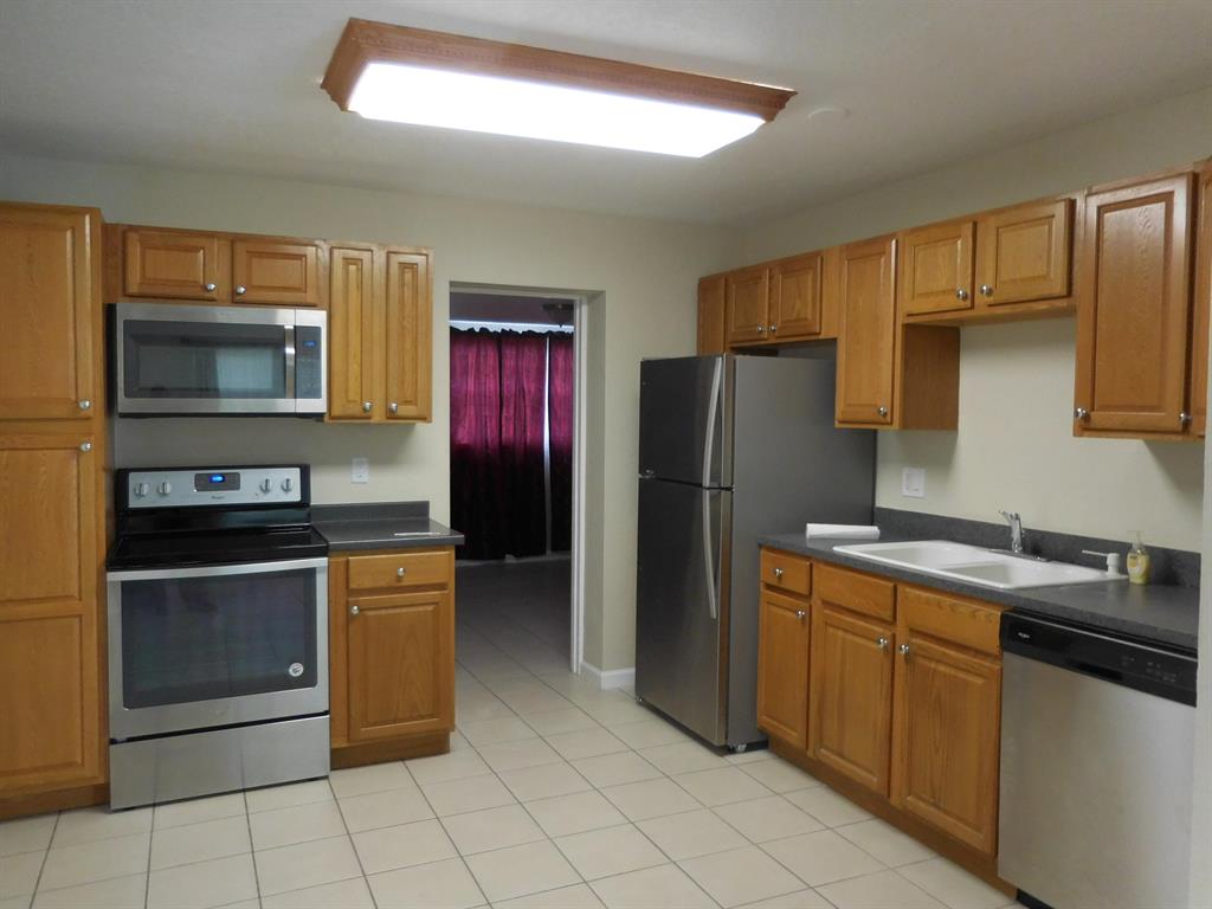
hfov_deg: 69.4
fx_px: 875
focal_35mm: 25
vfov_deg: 54.9
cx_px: 606
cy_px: 454
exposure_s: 1/30
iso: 280
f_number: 3.3
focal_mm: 4.5
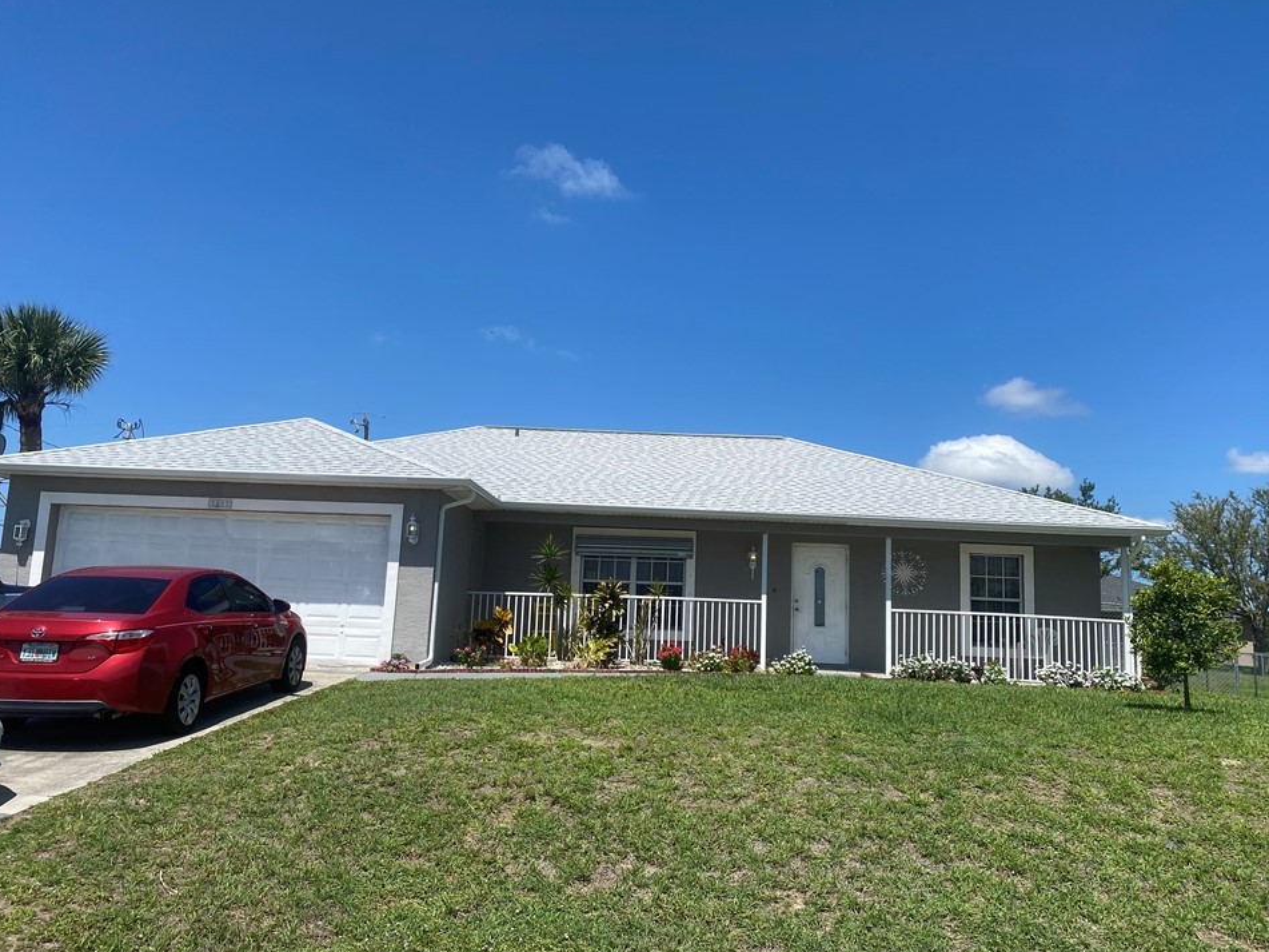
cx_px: 653
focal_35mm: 28
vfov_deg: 49.7
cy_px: 477
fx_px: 1026
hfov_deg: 63.4
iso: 32
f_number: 1.8
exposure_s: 1/3401
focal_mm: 4.25
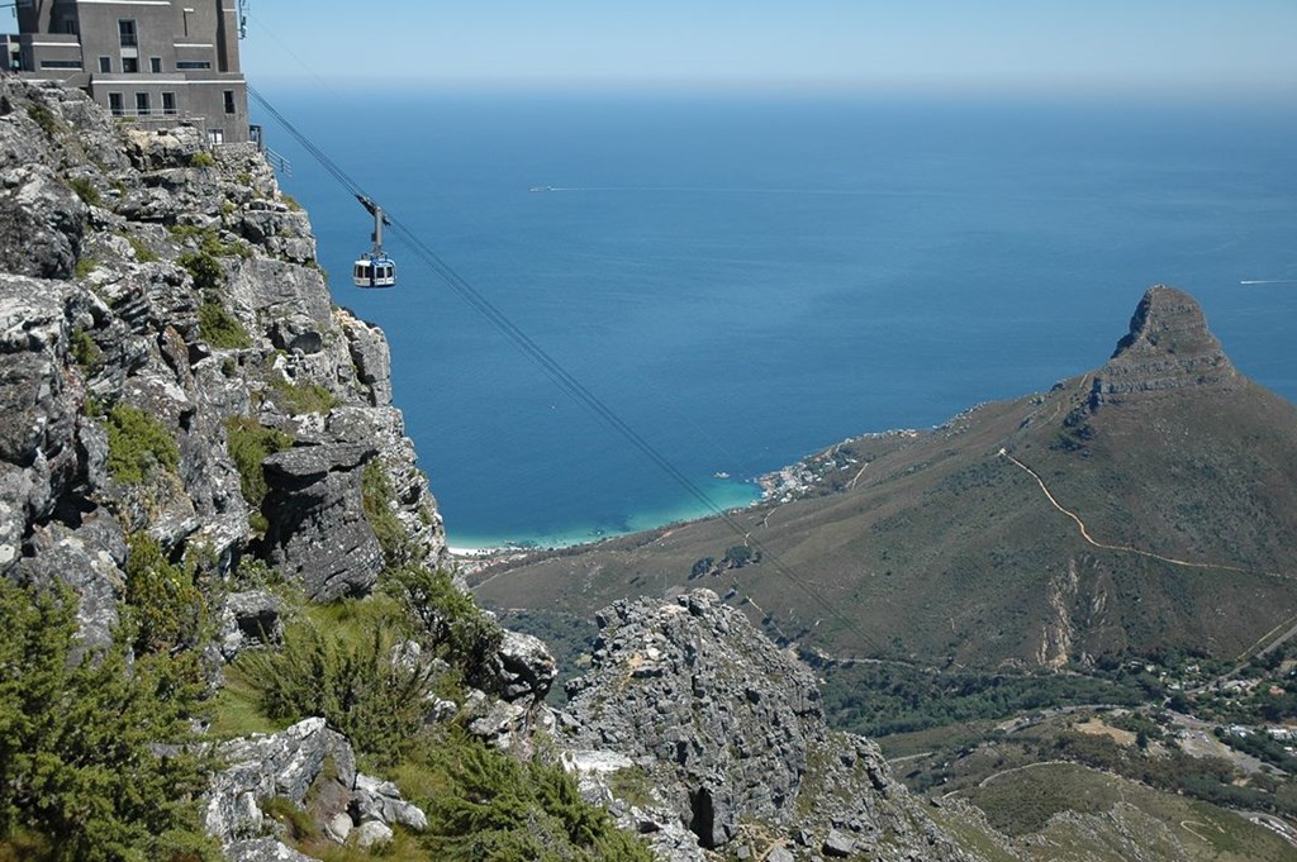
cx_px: 648
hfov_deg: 45.0
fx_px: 1566
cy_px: 431
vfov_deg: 30.8
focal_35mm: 44
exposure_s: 1/2000
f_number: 4
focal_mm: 29
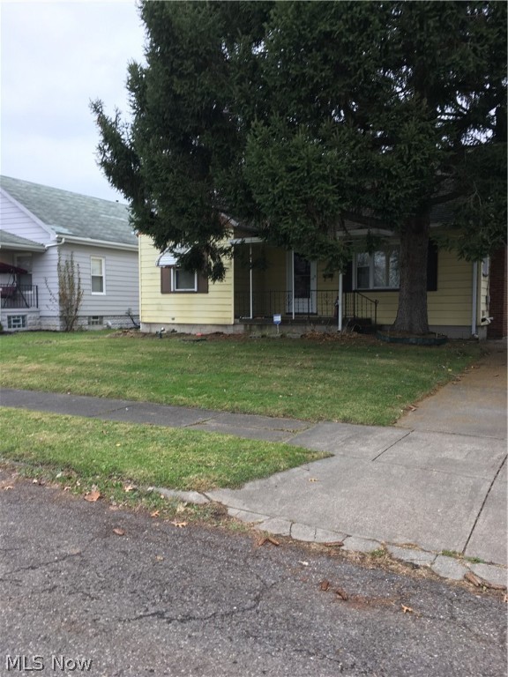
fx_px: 567
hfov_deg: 48.2
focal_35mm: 29
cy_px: 338
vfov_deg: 61.7
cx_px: 254
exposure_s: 1/40
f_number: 2.2
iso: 25
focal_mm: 4.15
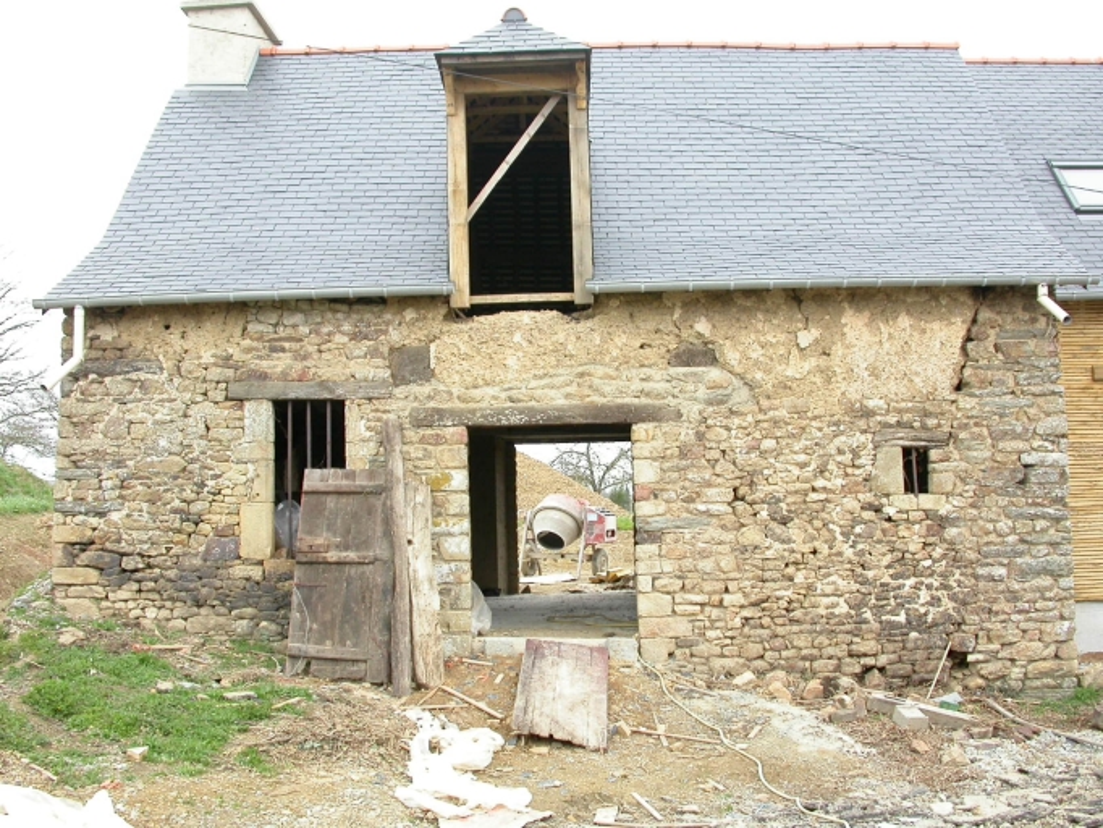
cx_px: 552
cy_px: 414
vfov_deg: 37.7
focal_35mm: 38
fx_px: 1211
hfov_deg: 49.0
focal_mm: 7.85
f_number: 4.2
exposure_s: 1/111
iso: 100
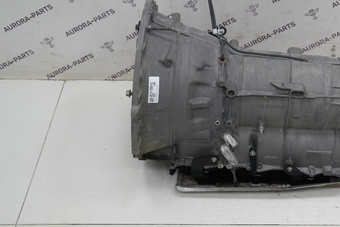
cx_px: 250
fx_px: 670
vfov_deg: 19.1
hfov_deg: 28.1
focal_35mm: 71
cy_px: 72
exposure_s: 1/60
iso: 200
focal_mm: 30
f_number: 4.5
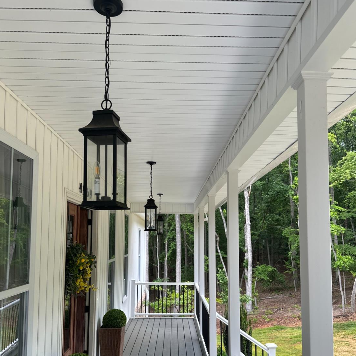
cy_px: 222
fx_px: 337
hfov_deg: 55.6
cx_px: 181
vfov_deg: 55.0
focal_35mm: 29
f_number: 1.78
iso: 64
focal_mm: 6.86
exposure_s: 1/121
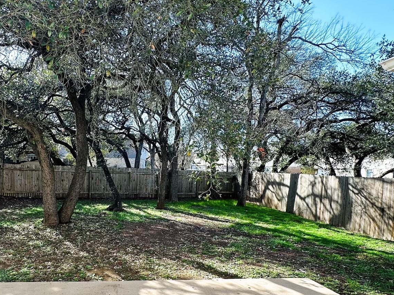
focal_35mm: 25
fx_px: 285
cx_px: 145
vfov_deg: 54.0
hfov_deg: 68.2
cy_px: 190
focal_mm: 2.22
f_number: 2.2
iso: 40
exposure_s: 1/278
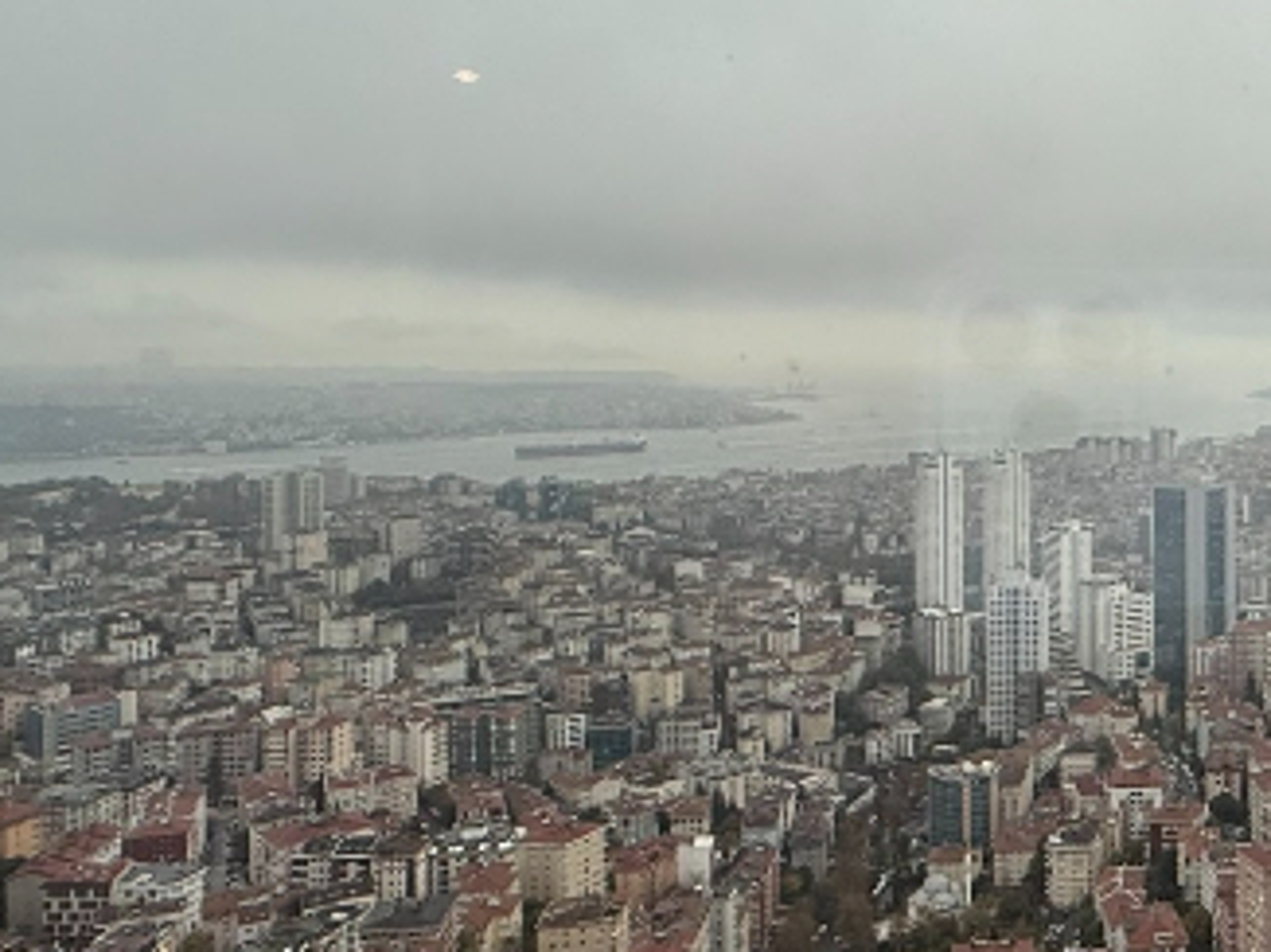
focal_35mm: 43
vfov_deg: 33.3
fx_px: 1578
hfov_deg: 39.1
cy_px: 332
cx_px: 1252
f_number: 2.2
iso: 50
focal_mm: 2.22
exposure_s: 1/286
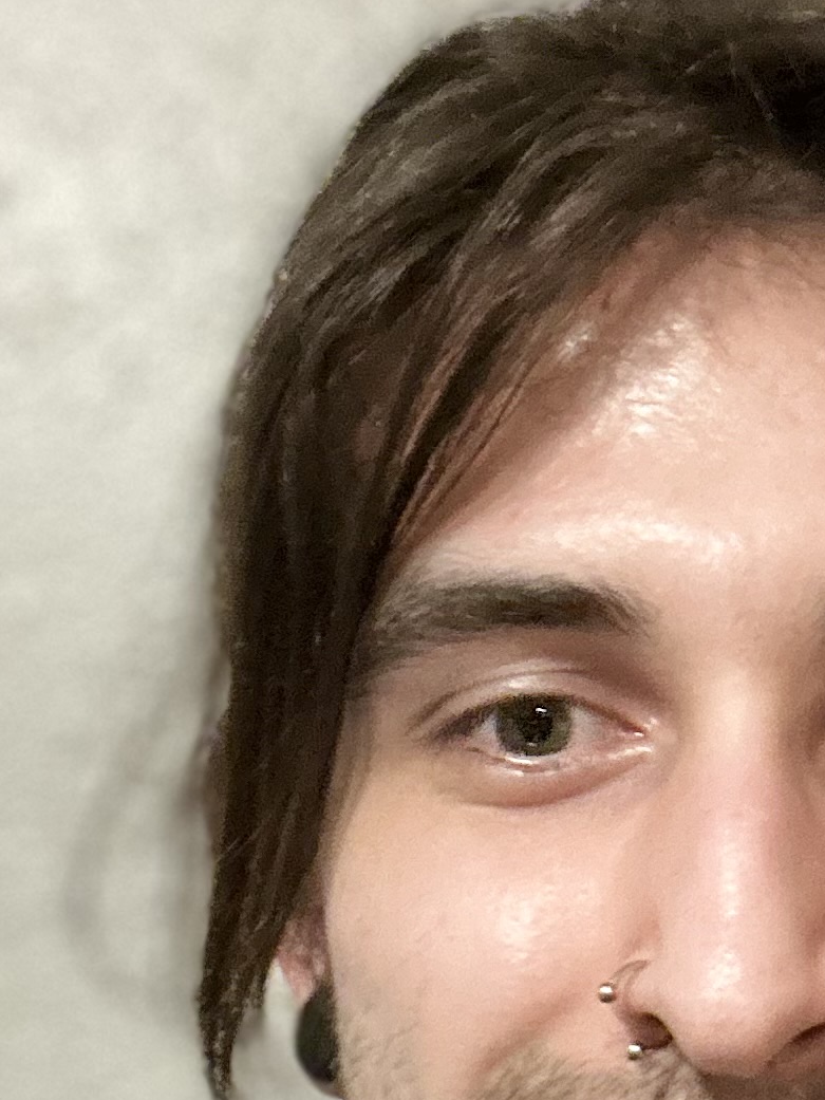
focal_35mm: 89
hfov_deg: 16.4
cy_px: 1098
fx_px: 2828
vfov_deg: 21.3
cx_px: 699
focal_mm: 2.69
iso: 400
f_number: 1.9
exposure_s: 1/30
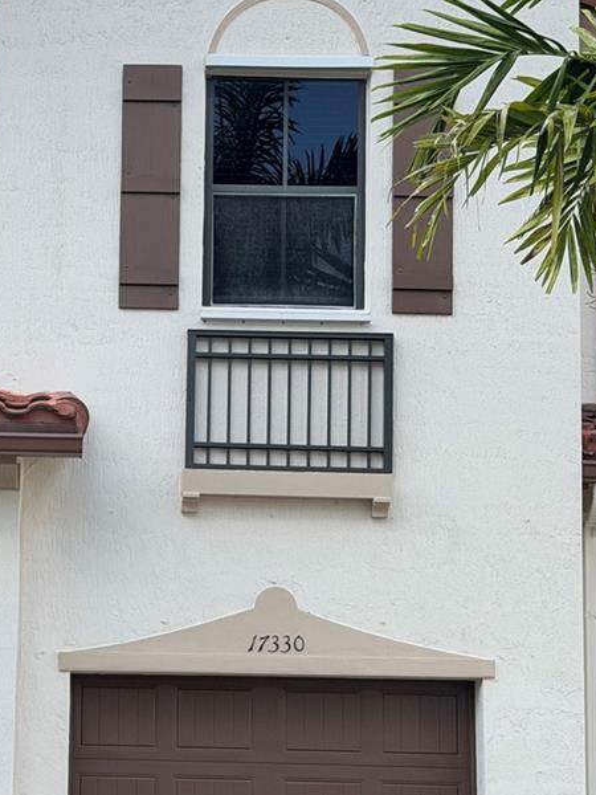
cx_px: 15
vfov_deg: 20.4
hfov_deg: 15.2
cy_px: 507
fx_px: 2204
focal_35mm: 96
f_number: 1.78
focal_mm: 6.76
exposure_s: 1/2273
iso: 80
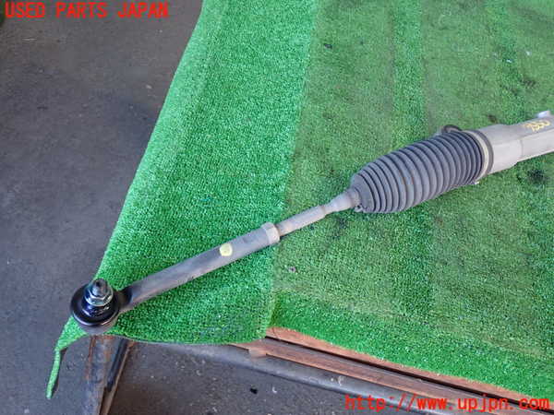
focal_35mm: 38
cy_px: 208
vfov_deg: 37.7
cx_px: 277
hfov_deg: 49.0
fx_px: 608
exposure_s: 1/40
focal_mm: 6.83
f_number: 2.7
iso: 200
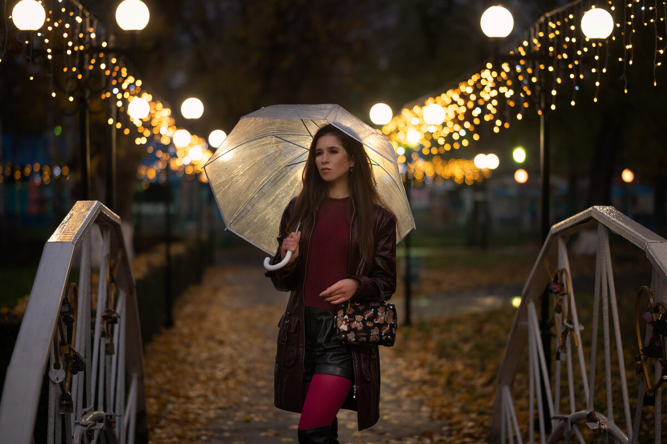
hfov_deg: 23.9
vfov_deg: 16.1
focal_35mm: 85
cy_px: 222
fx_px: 1574
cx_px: 334
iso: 1250
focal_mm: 85
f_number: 2
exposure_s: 1/125
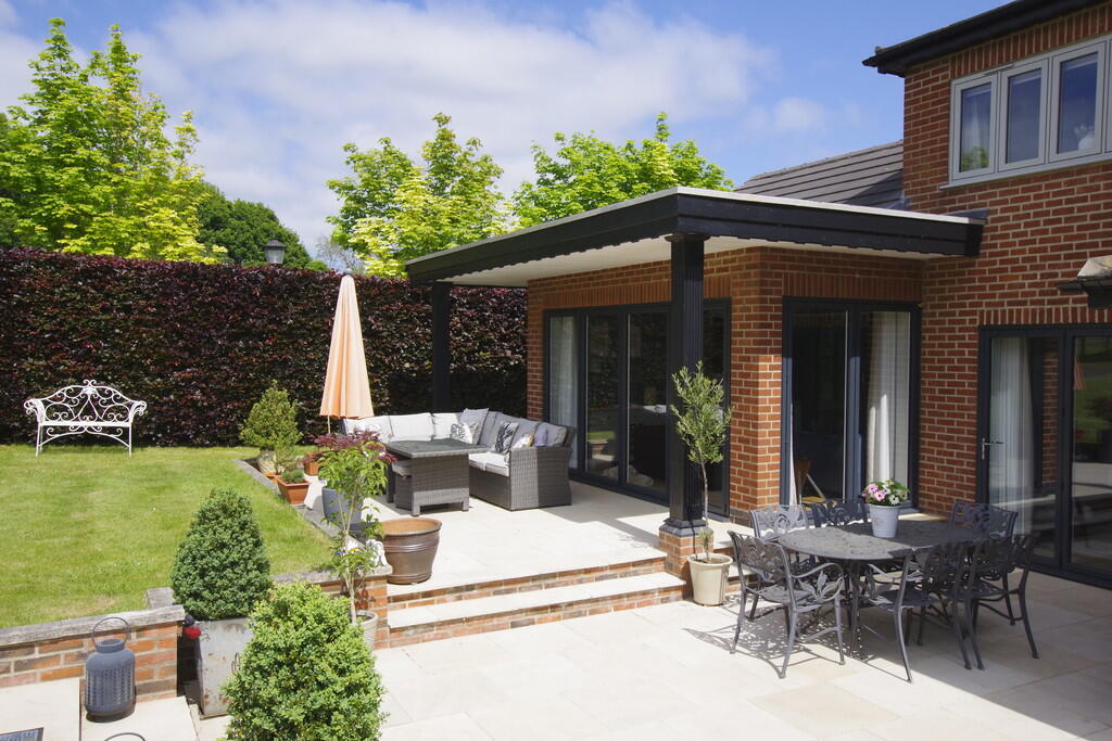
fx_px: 927
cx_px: 556
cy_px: 370
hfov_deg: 61.9
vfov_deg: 43.6
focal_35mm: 30
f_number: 10
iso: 200
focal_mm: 20
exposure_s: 1/125
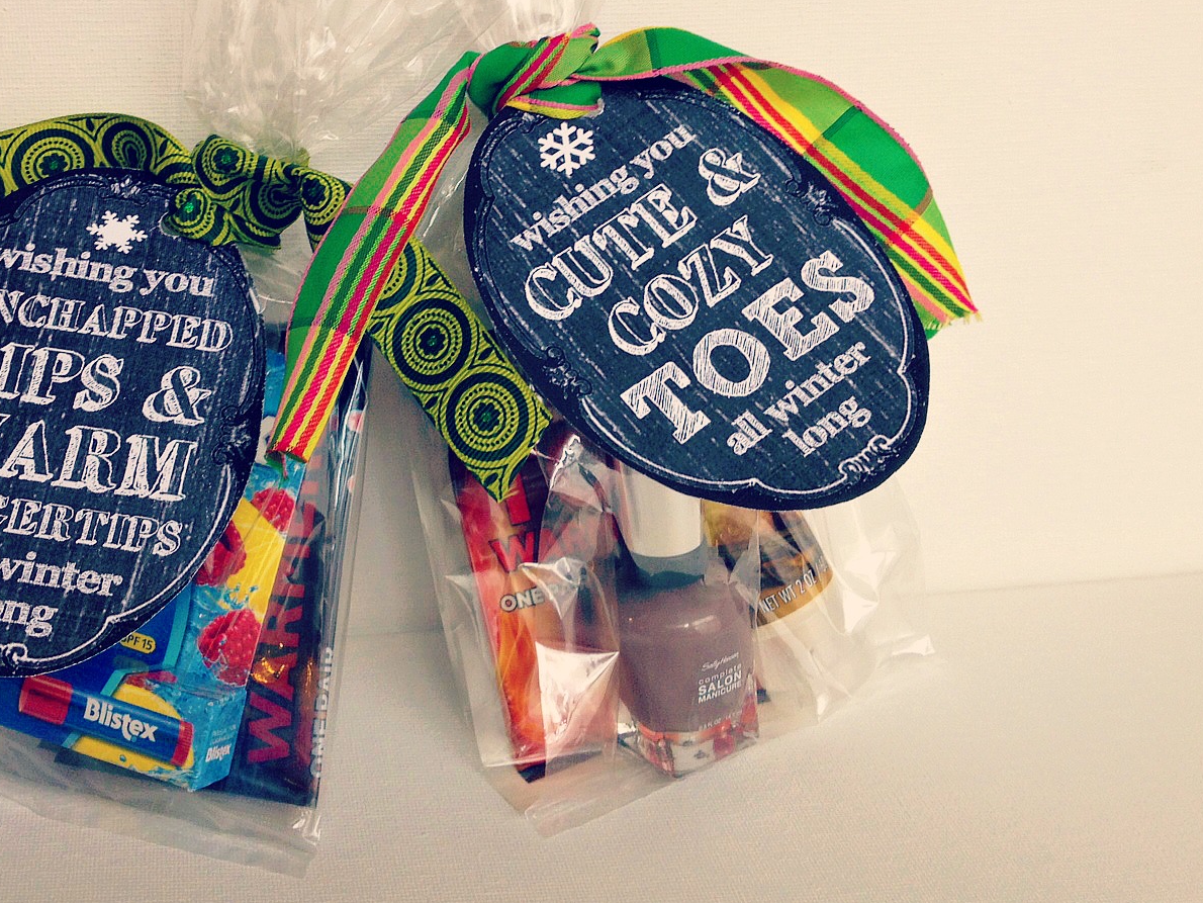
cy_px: 338
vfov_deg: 30.2
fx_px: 1668
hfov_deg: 39.3
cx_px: 440
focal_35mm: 48
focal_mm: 4.28
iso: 50
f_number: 2.4
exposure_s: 1/30
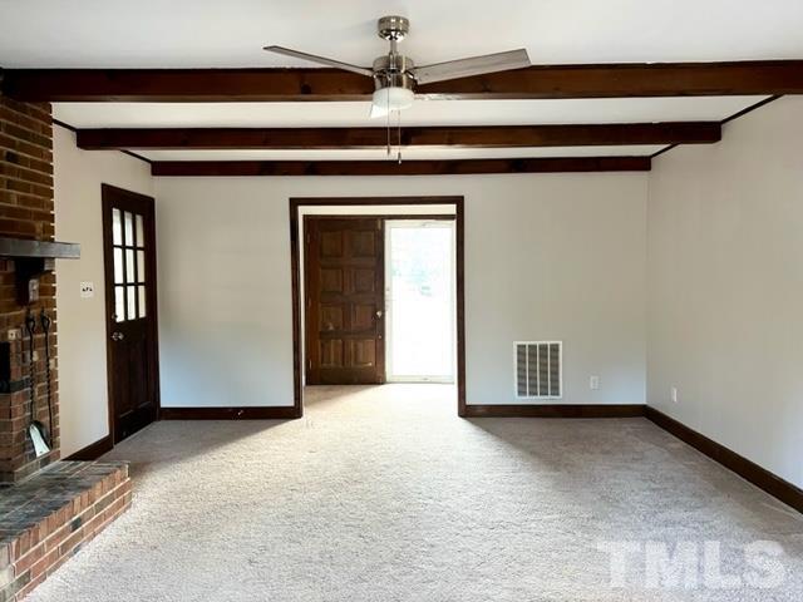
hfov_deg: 67.3
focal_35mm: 26
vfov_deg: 53.1
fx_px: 603
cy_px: 301
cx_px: 402
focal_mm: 5.7
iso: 125
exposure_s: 1/60
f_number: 1.5
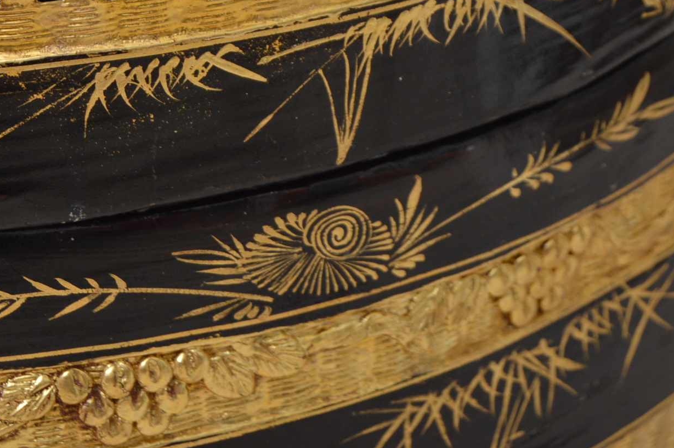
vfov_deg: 8.3
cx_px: 261
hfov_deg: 12.4
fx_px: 3090
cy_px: 94
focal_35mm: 165
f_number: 5.3
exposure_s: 1/160
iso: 200
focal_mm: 45
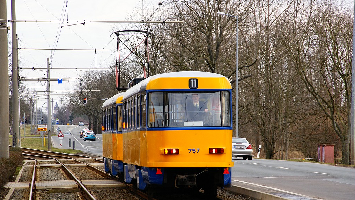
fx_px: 1788
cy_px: 102
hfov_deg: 11.3
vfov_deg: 6.4
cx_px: 177
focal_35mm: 190
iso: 400
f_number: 10
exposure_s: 1/200
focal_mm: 120
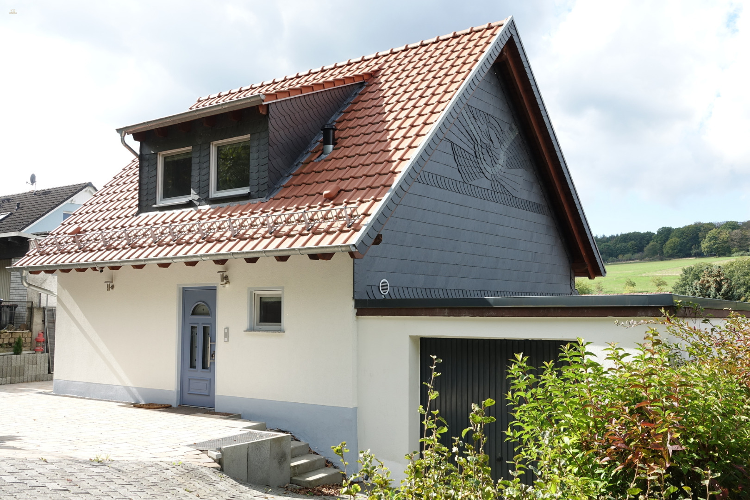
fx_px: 646
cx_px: 375
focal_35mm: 31
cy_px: 250
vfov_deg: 42.3
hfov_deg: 60.3
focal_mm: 11.51
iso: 100
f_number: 4
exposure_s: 1/250
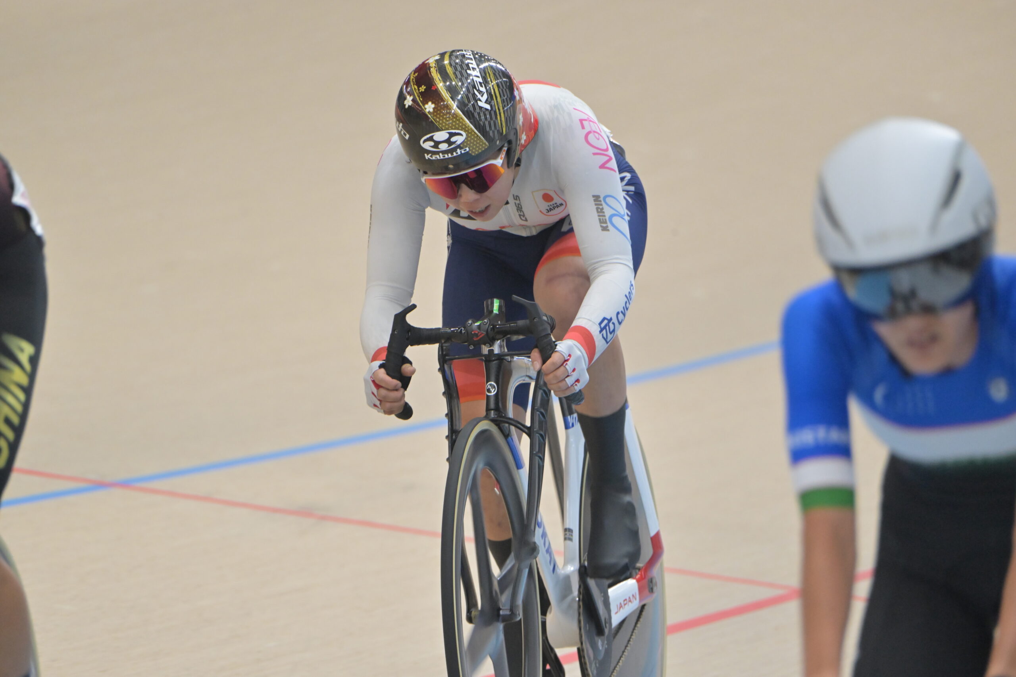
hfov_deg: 5.2
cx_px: 508
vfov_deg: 3.4
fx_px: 11289
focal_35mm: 400
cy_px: 338
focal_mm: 400
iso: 4000
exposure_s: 1/400
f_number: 8
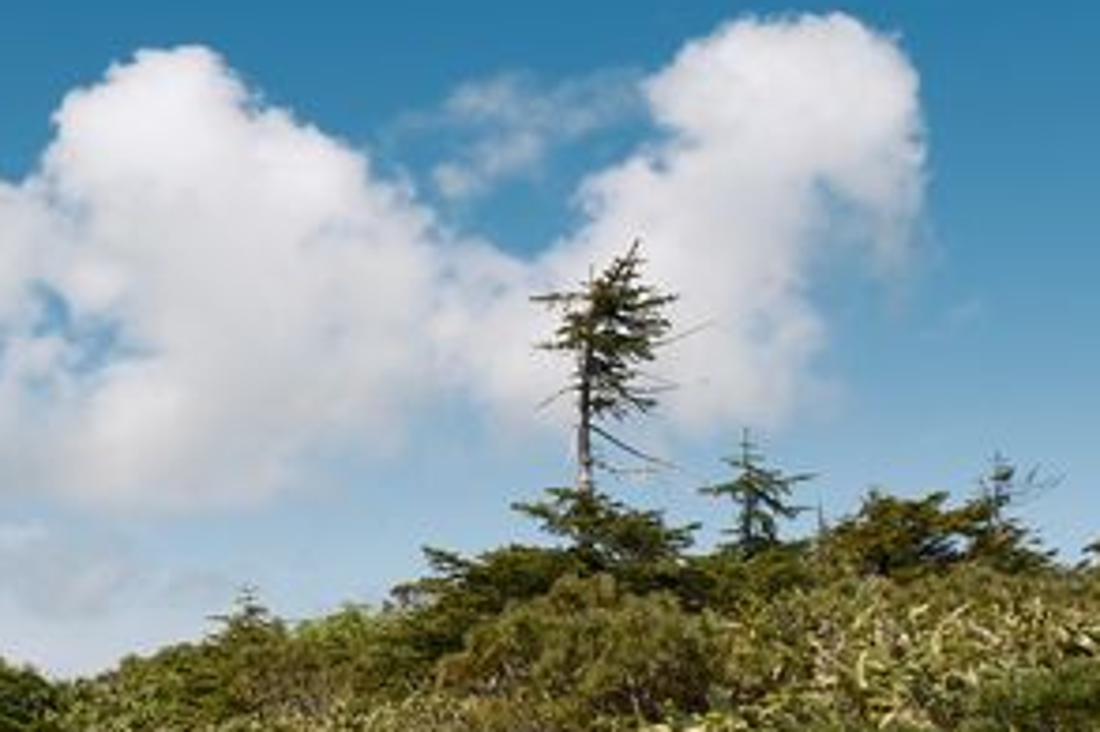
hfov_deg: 27.8
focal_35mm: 68
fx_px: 2077
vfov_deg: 19.9
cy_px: 475
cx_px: -15
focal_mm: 16
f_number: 5
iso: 125
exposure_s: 1/500
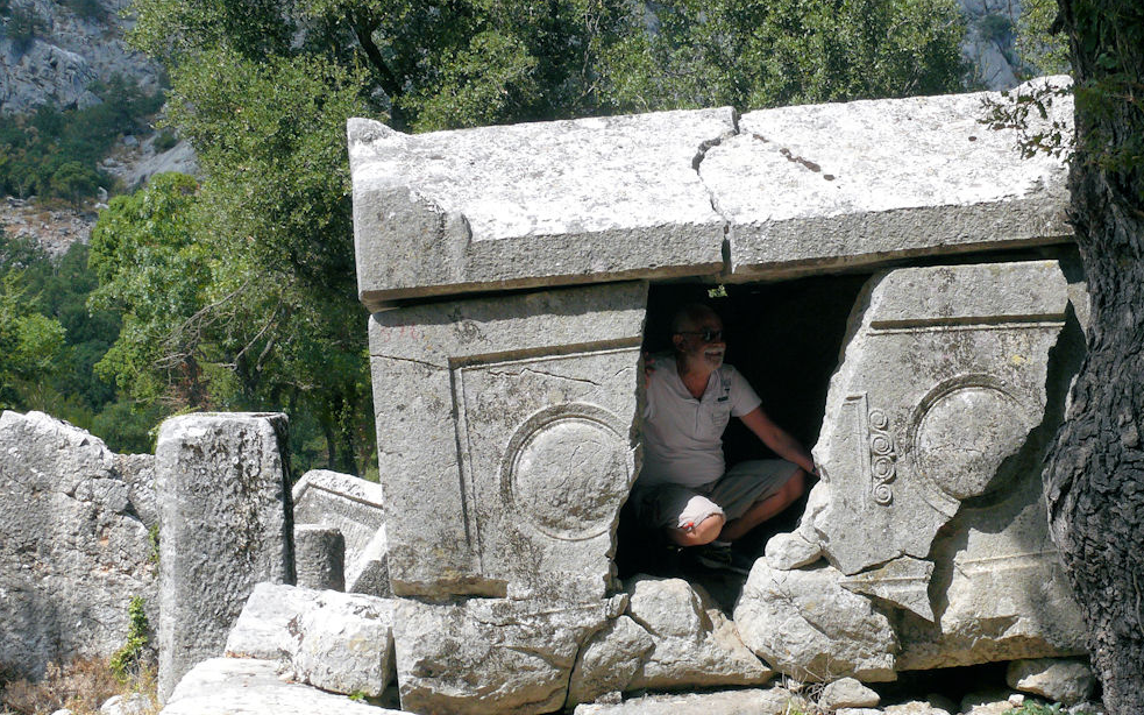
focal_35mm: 41
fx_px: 1278
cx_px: 578
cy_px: 426
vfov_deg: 31.2
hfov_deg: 48.2
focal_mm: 8
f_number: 5.6
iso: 100
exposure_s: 1/250
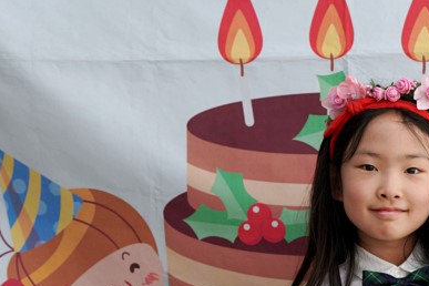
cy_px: 225
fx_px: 1942
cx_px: 391
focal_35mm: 163
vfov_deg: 8.4
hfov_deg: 12.5
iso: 320
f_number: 4
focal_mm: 70
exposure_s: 1/160
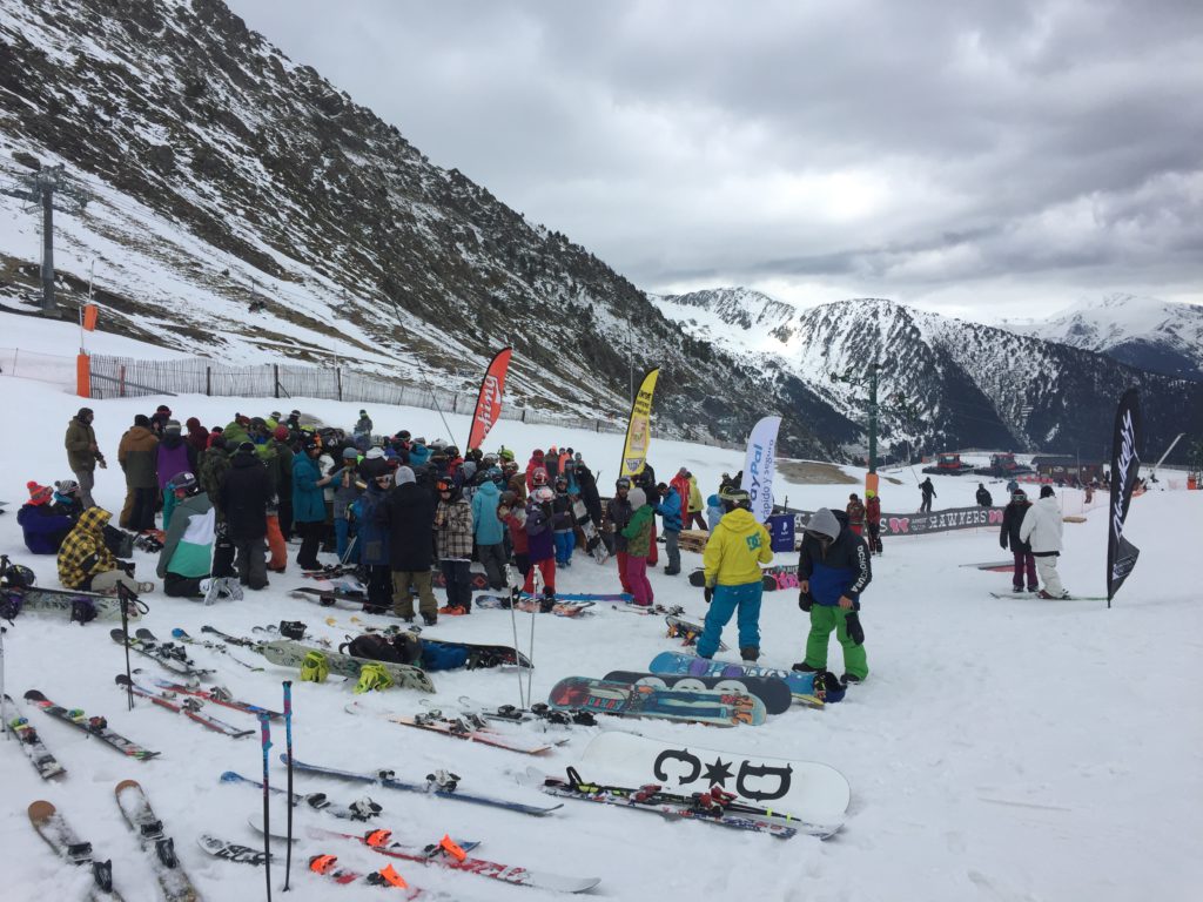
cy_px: 451
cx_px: 602
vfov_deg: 48.2
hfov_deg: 61.7
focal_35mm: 29
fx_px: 1008
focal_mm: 4.15
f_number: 2.2
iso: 32
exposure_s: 1/2475
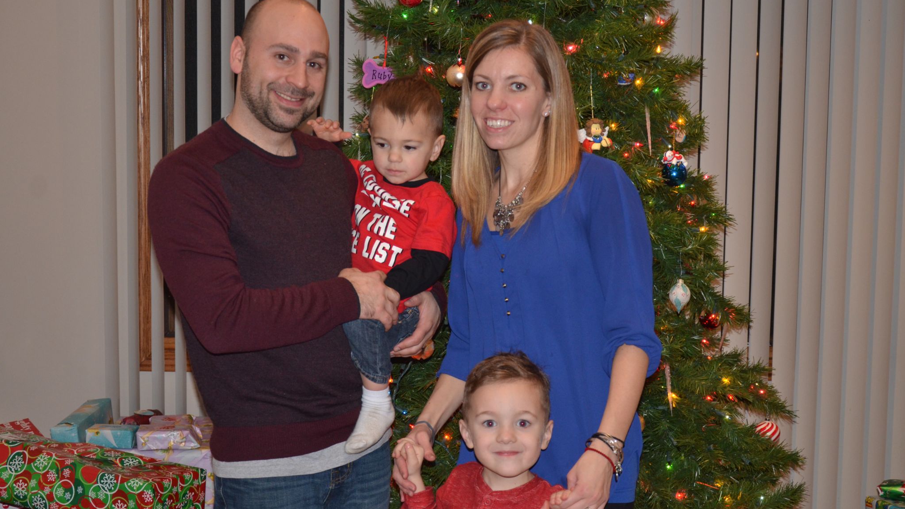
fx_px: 1512
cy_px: 243
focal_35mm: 63
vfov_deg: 19.1
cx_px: 454
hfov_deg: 33.3
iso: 800
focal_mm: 40
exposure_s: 1/60
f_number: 4.5
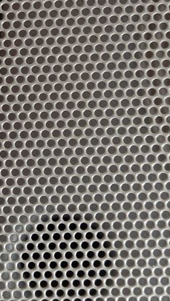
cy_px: 97
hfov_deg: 15.2
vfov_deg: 28.0
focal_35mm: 75
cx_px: -59
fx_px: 601
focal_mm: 4.22
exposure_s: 1/33.3
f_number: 1.8
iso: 522
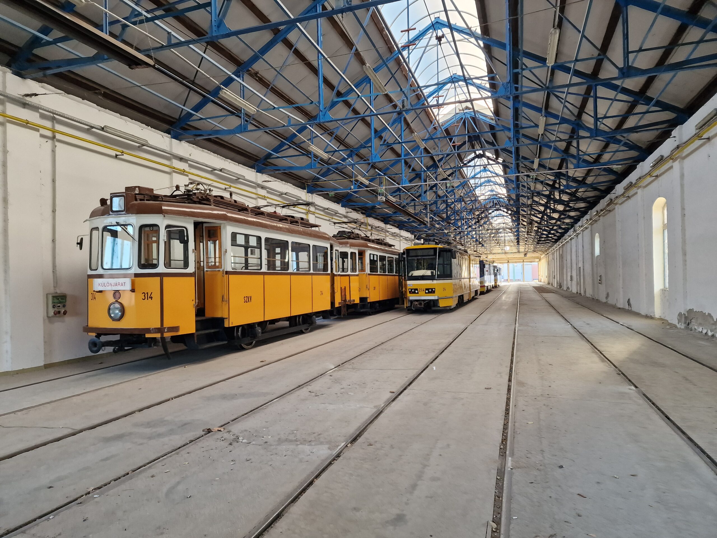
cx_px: 358
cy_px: 269
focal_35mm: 23
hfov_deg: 73.9
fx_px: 476
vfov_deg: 58.9
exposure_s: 1/100
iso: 125
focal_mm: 6.4
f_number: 1.8
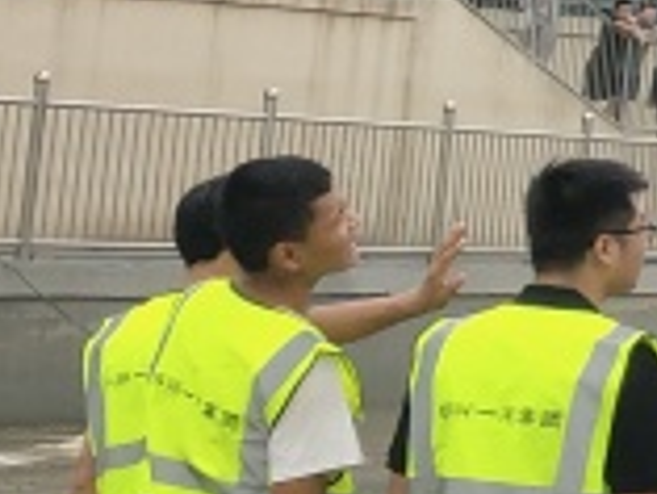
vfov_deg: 7.1
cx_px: 2117
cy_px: -163
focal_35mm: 206
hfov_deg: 8.0
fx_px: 3913
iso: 95
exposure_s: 1/964
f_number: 1.8
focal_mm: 3.95
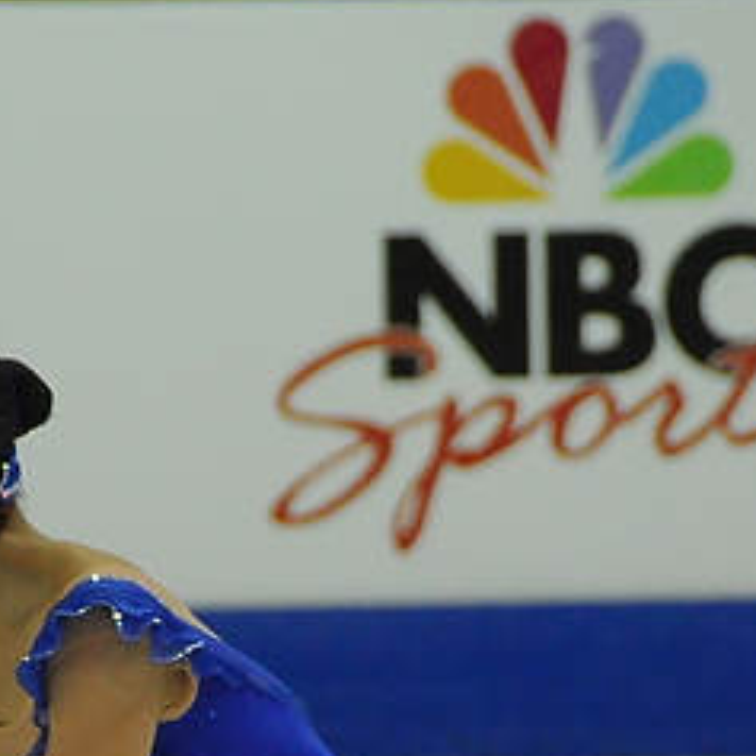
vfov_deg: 2.0
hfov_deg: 2.0
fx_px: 21249
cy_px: 809
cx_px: 64
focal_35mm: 860
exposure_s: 1/1250
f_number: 5.6
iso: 3200
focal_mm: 200
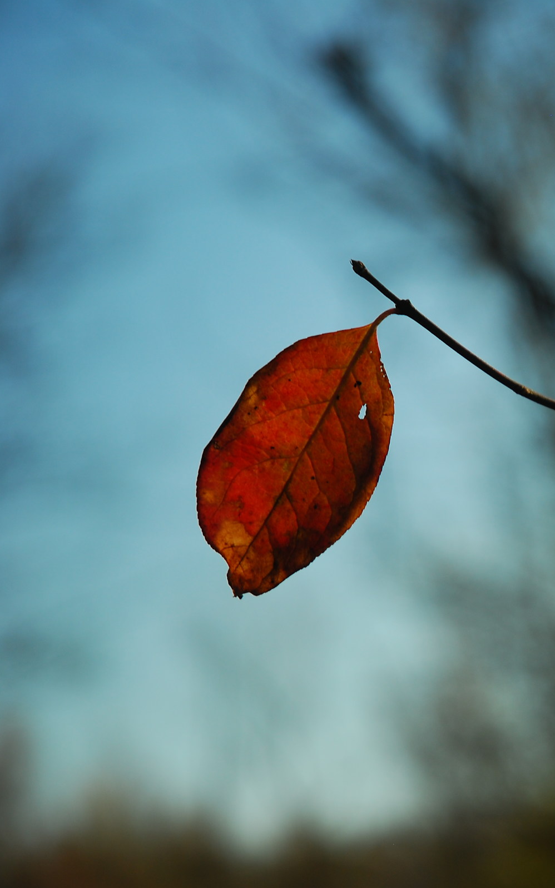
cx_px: 654
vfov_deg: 13.0
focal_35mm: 161
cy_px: 445
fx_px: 3897
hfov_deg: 8.1
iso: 100
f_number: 4.5
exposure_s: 1/125
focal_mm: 70
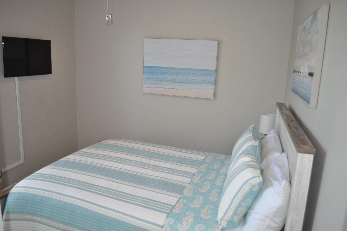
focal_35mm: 27
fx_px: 260
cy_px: 116
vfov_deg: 47.8
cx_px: 174
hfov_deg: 67.4
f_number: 3.5
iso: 800
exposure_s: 1/100
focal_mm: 18
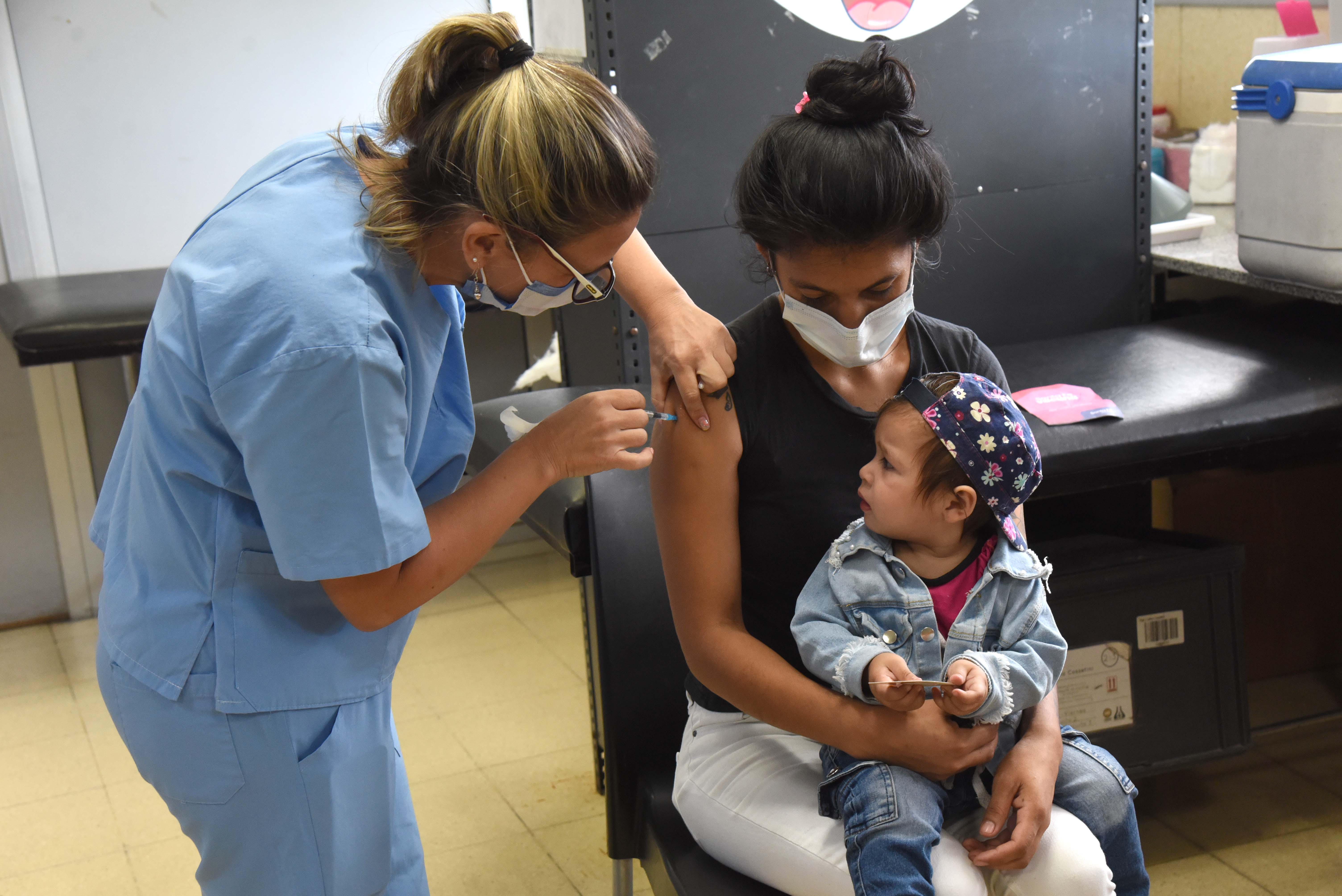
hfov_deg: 38.2
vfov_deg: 26.0
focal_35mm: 52
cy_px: 448
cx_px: 671
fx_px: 1939
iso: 2500
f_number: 5.6
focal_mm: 52
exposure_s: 1/100
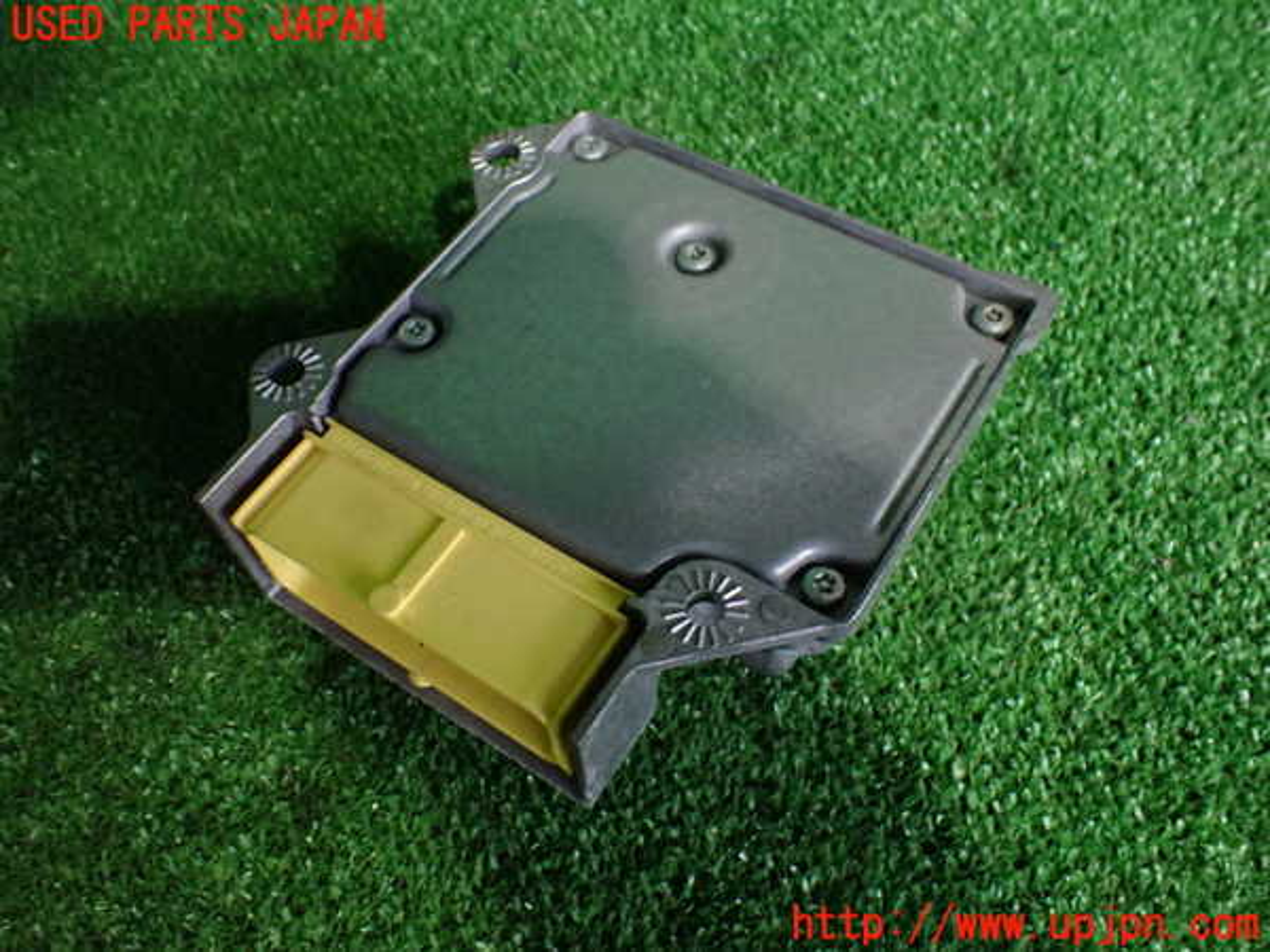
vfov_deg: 46.8
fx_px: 1101
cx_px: 635
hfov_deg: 60.0
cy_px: 476
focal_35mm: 30
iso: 800
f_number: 2.3
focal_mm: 5.4
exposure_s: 1/125
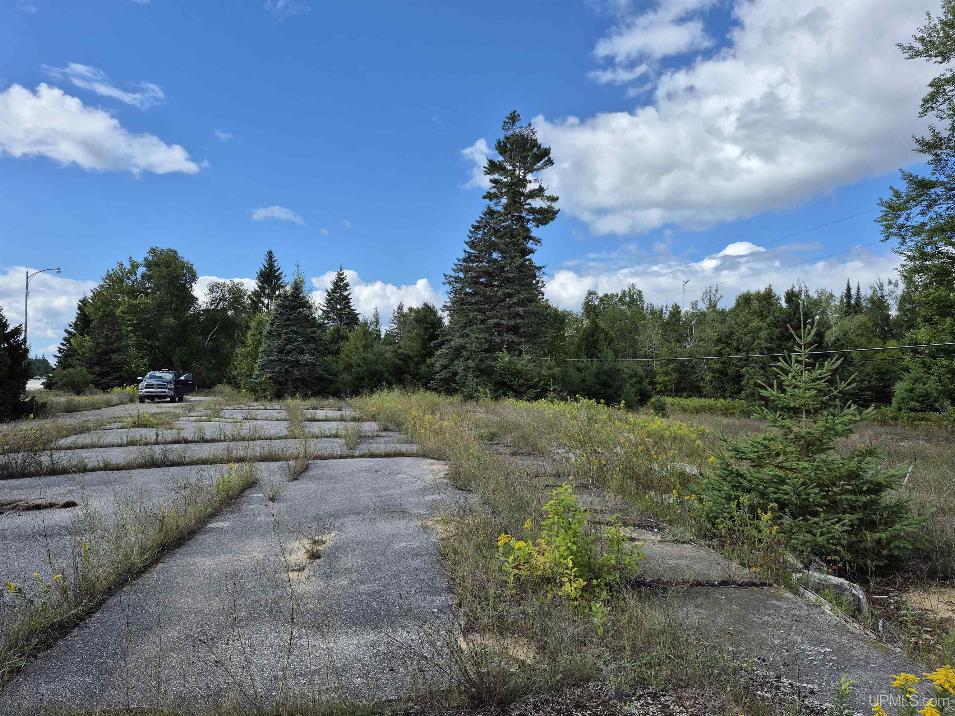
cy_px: 358
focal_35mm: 23
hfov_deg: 73.9
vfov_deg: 58.9
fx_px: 635
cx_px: 478
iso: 25
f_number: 1.8
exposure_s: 1/1720
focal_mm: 5.4
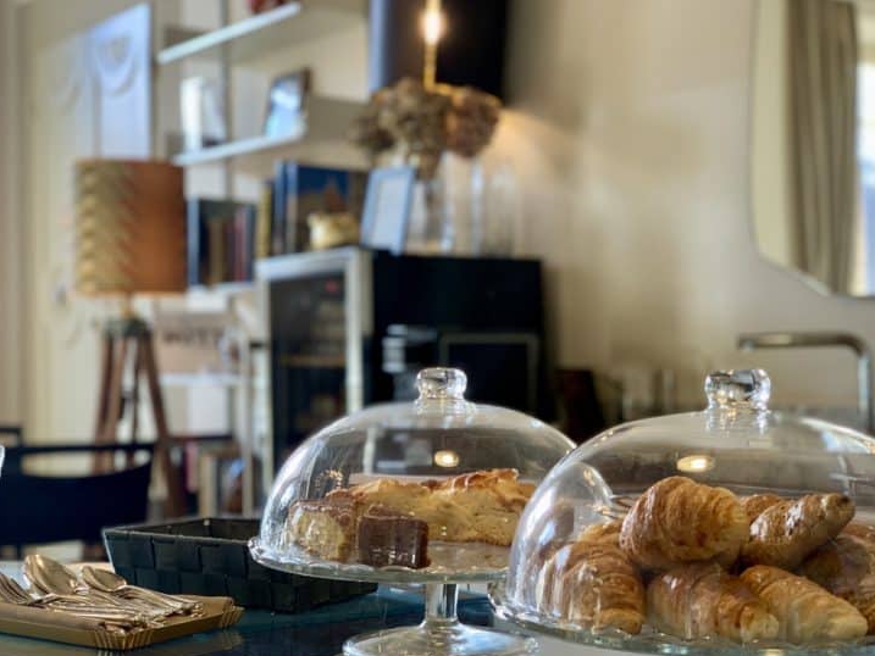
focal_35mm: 58
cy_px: 345
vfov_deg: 25.2
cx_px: 486
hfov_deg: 33.2
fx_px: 1466
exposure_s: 1/50
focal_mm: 6
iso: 64
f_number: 2.4
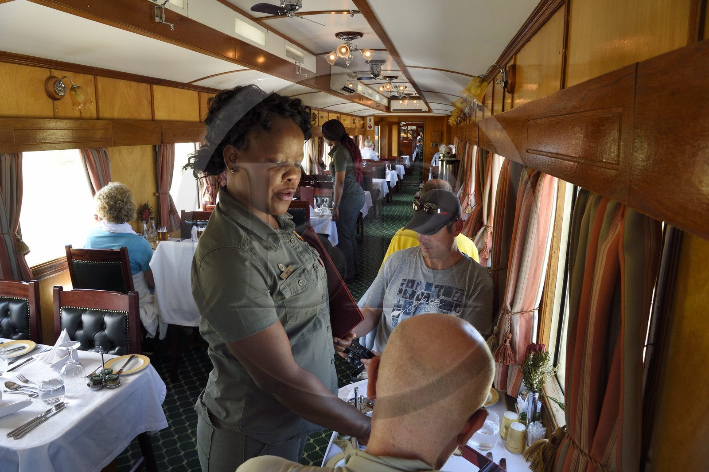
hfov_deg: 73.8
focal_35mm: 24
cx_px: 354
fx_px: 472
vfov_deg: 53.1
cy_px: 236
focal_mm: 24
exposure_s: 1/80
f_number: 10
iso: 800
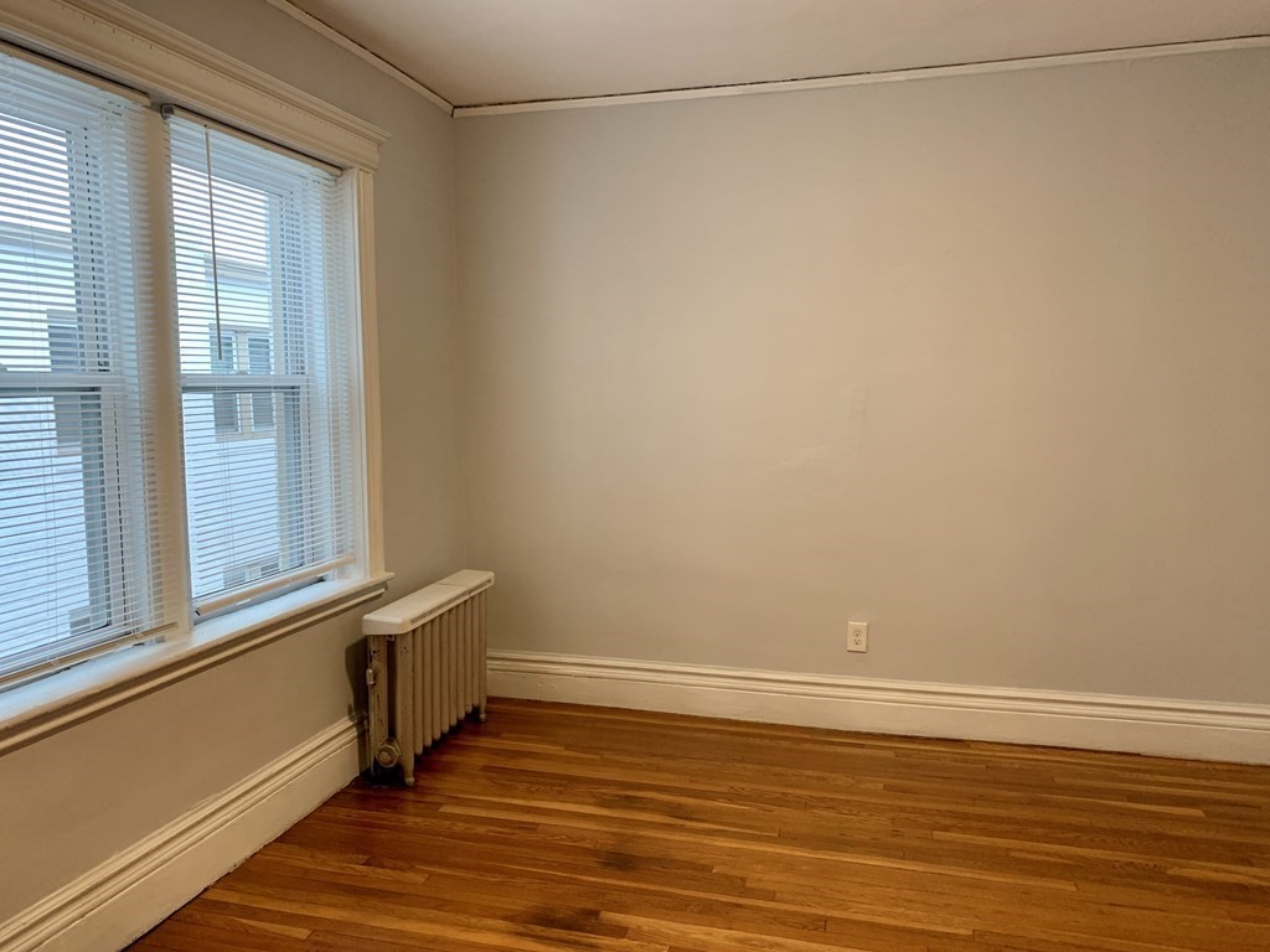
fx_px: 954
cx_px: 635
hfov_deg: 67.3
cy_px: 476
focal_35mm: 26
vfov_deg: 53.1
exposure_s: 1/60
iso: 100
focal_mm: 4.25
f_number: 1.8
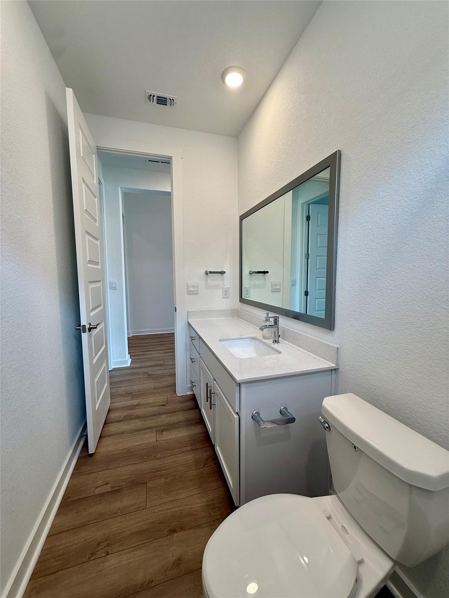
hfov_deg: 85.7
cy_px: 299
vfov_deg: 102.1
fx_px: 242
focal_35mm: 14
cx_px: 224
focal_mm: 2.22
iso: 125
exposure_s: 1/120
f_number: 2.2
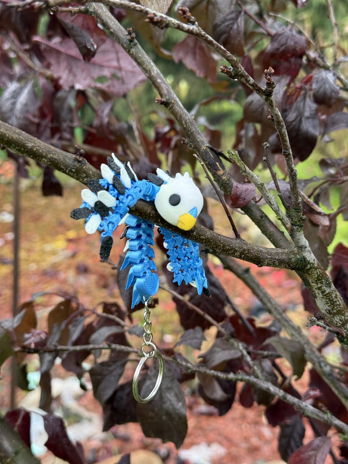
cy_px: 232
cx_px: 174
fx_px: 643
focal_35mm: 48
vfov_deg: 39.7
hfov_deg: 30.3
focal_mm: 6.76
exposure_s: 1/239
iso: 100
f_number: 1.78
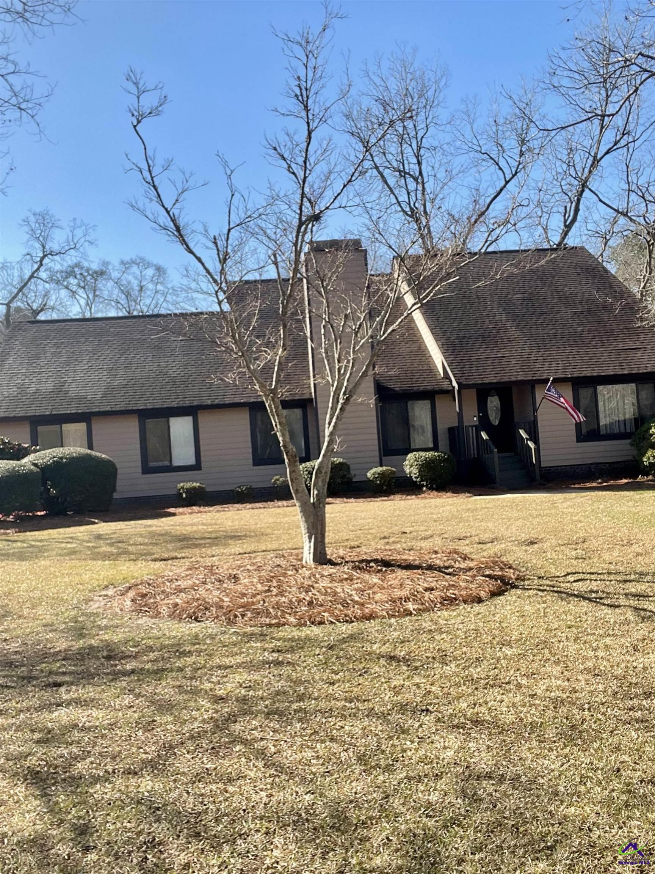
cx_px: 328
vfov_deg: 60.0
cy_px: 437
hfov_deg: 46.8
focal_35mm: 30
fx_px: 757
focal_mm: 2.71
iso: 25
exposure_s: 1/720
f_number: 2.2
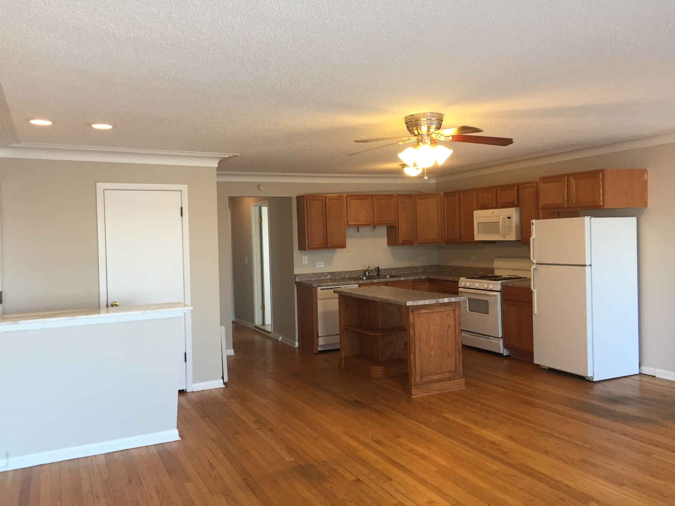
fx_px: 565
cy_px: 253
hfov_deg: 61.7
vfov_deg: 48.2
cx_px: 338
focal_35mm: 29
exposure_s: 1/30
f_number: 2.2
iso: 40
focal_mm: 4.15
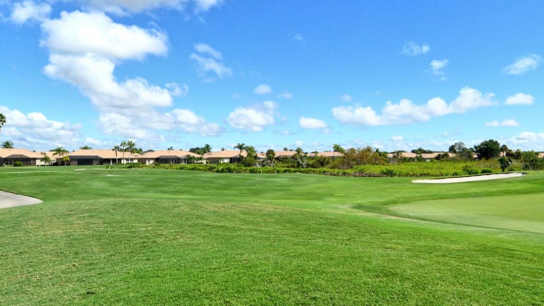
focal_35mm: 28
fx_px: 404
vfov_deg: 41.5
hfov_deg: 67.8
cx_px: 289
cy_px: 146
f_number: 20
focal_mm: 12
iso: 640
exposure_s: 1/320
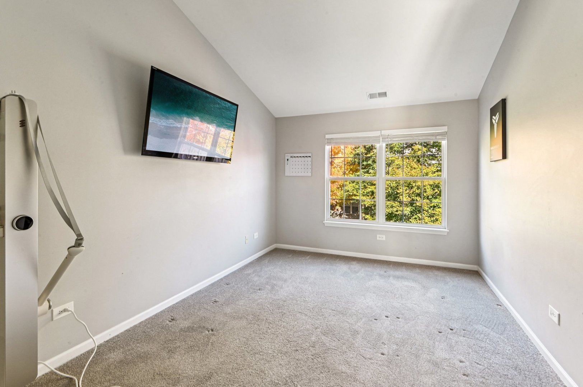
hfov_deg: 96.8
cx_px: 292
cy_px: 194
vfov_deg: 73.7
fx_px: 259
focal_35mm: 16
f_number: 13
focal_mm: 16
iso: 400
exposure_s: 1/8
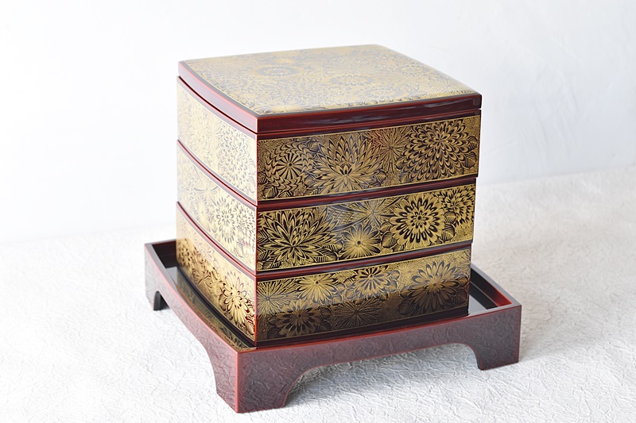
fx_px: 1457
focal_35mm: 82
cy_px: 212
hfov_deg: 24.6
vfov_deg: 16.5
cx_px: 318
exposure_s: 1/5
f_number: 5.6
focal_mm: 55
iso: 800
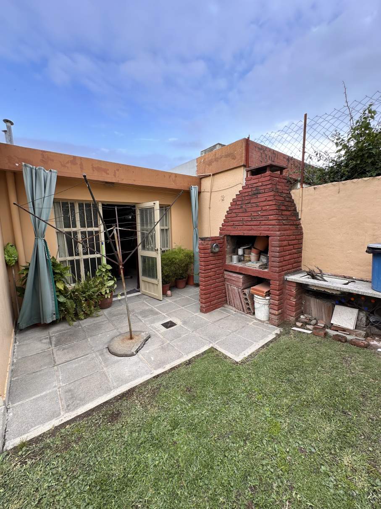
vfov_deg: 102.1
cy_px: 254
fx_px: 206
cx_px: 190
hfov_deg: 85.7
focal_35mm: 14
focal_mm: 2.22
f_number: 2.2
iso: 40
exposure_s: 1/165
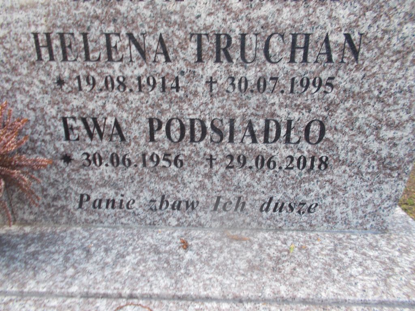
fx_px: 312
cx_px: 208
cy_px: 156
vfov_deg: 53.1
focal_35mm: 26
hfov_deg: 67.3
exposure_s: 1/40
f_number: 3.2
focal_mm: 4.6
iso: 80
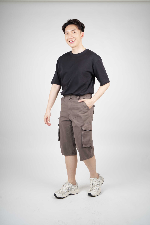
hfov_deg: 35.9
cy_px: 112
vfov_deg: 51.9
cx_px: 75
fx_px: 231
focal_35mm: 37
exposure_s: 1/160
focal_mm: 37
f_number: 9
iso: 125
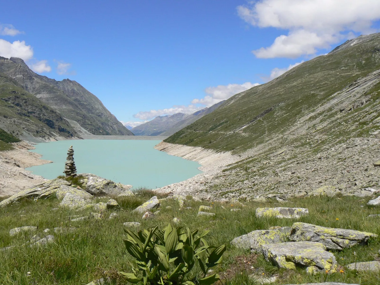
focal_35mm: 36
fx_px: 395
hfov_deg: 51.3
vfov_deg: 39.7
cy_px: 142
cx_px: 190
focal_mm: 6
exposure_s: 1/400
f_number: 7.1
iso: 80
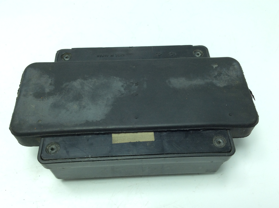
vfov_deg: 44.1
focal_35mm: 32
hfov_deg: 56.9
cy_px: 104
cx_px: 140
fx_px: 258
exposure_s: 1/226
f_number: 2.4
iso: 32
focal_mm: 3.3
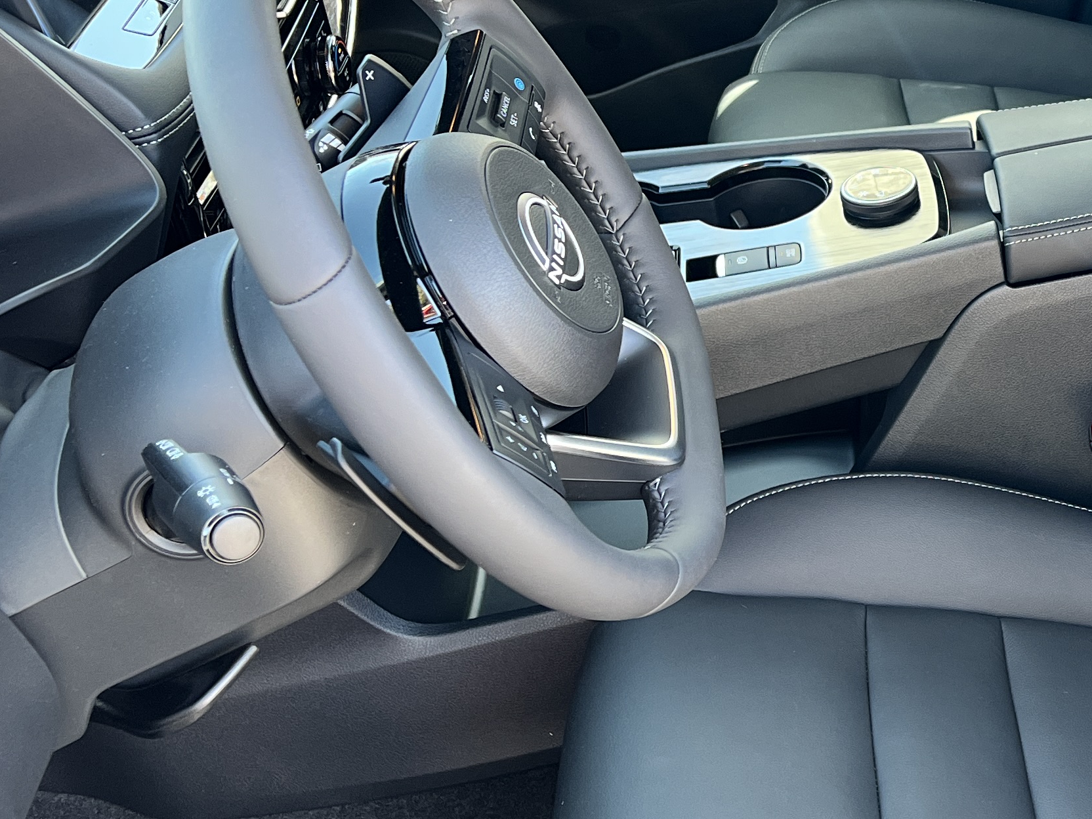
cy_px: 278
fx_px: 1987
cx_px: 1068
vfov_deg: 23.2
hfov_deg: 28.9
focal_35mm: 63
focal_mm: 5.7
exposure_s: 1/121
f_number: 1.5
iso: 125
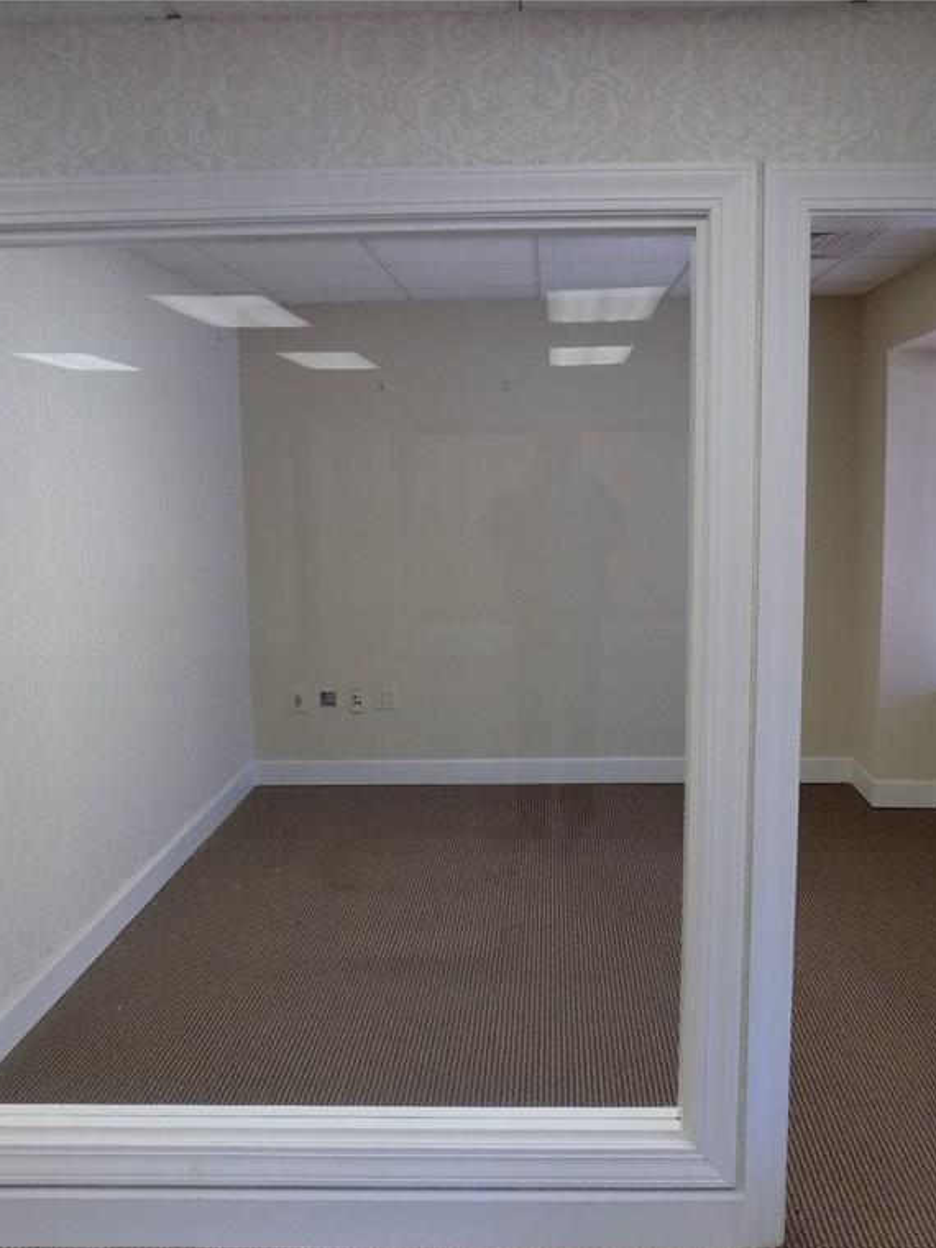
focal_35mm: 31
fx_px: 1118
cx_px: 525
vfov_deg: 58.4
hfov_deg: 45.4
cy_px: 629
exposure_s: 1/30
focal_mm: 4
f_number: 3.1
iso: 180
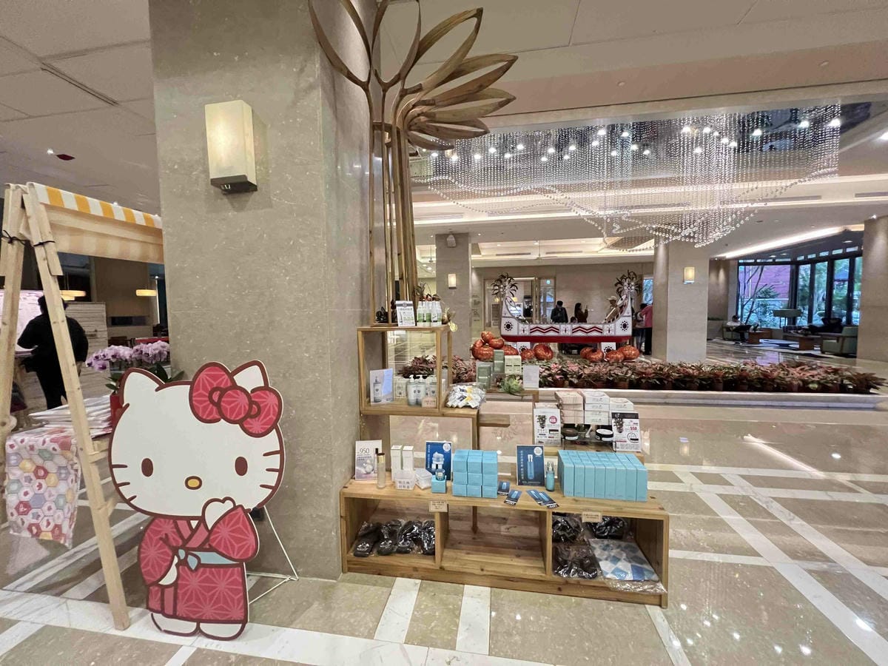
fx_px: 333
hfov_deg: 106.2
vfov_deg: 89.9
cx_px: 444
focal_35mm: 13
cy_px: 333
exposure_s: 1/60
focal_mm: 1.57
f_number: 1.8
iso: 640
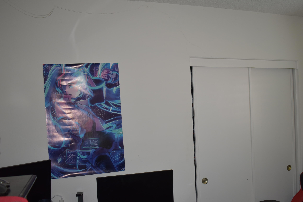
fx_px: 295
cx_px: 175
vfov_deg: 37.8
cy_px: 114
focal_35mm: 35
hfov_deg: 54.2
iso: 400
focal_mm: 18
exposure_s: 1/30
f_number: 3.5
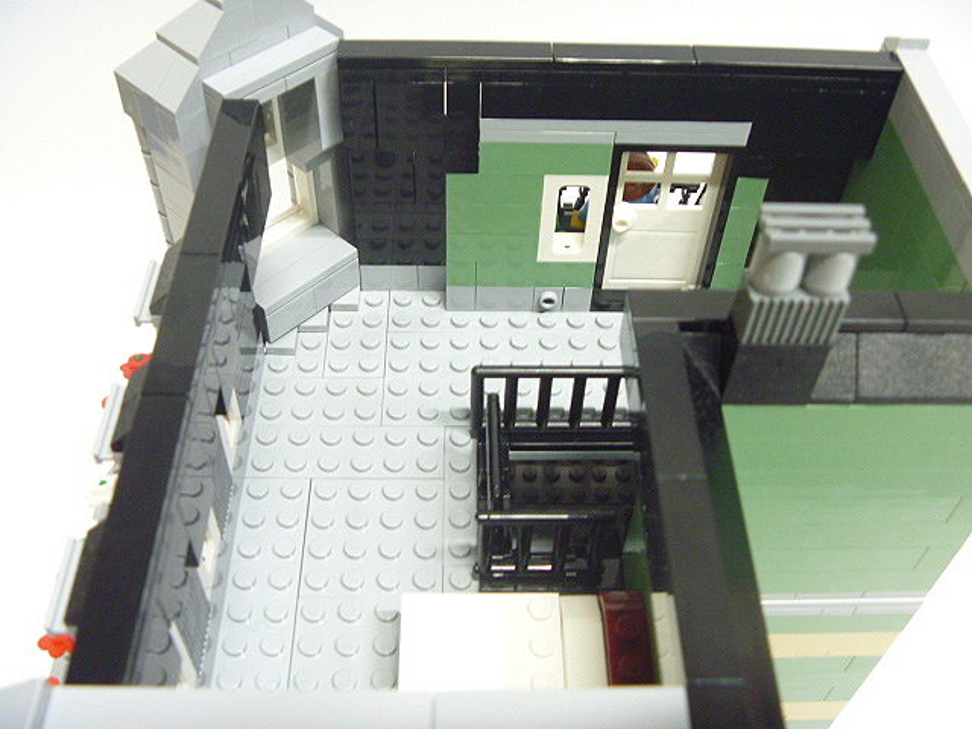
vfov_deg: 40.7
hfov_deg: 52.6
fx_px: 983
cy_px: 364
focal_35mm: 35
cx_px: 486
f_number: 3.5
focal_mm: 6.3
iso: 400
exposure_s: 1/5
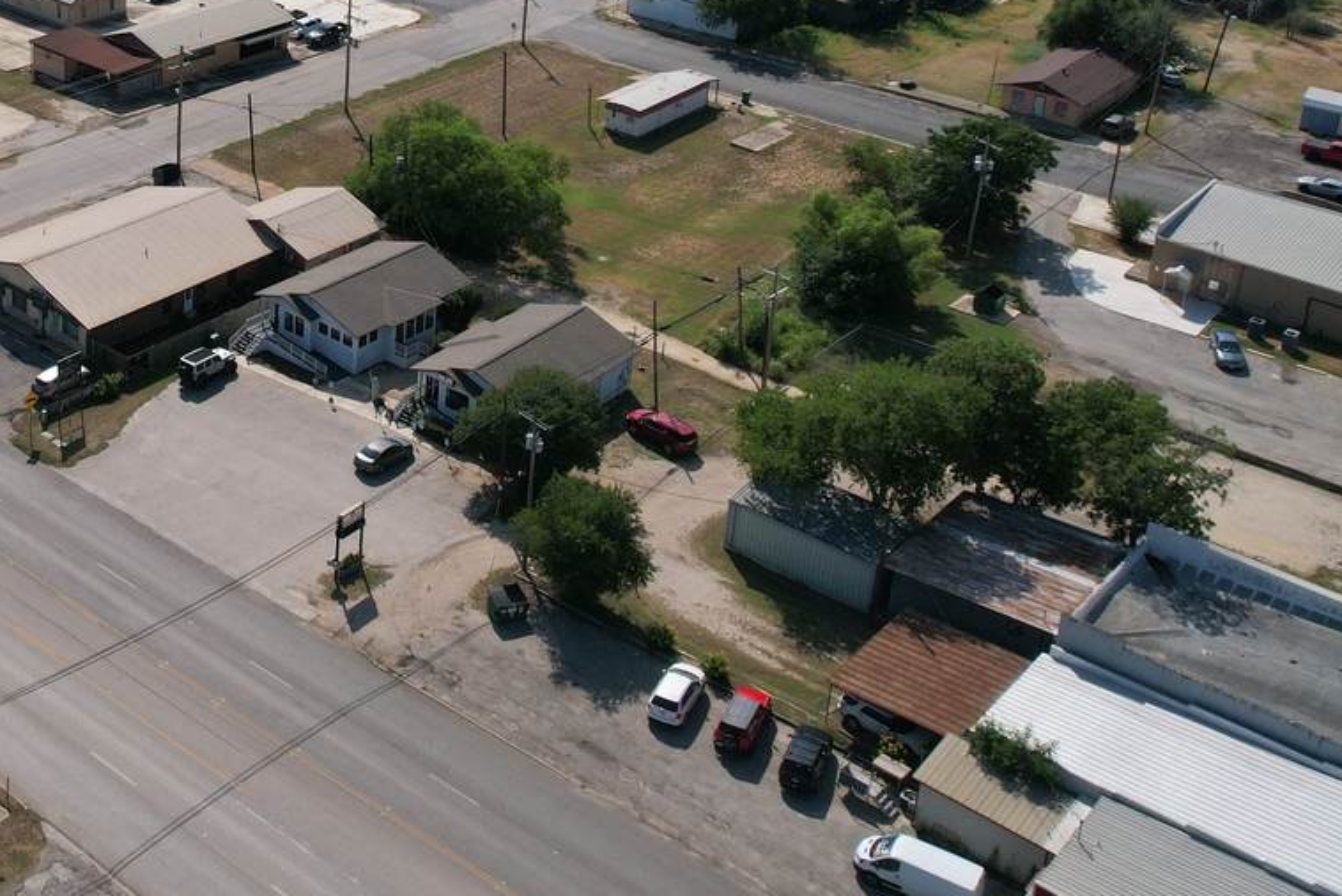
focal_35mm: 47
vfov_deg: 27.0
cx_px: 158
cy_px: -4
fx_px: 1753
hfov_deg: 39.2
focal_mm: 8.38
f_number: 2.8
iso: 140
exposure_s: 1/4000
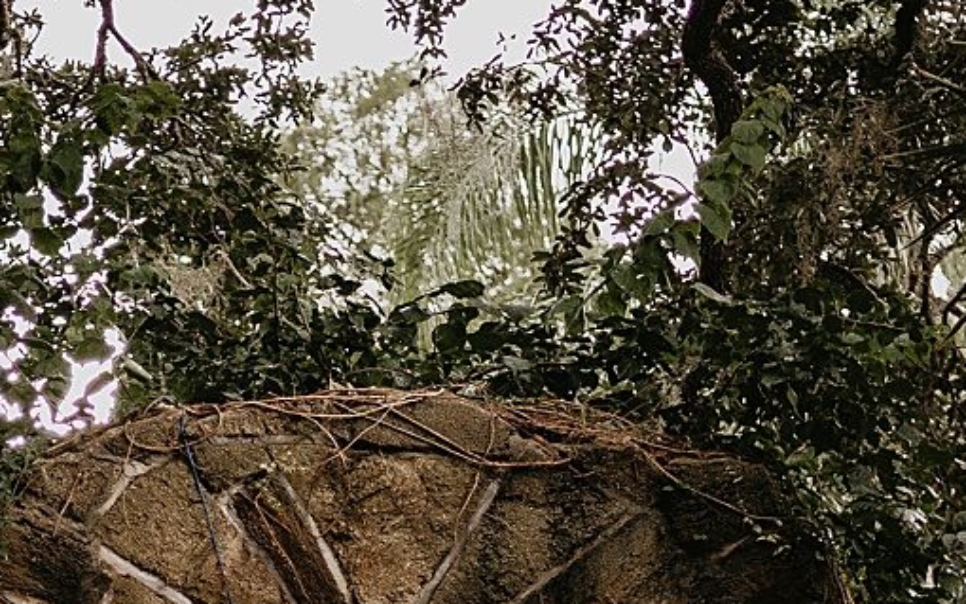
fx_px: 2949
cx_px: 110
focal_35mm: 112
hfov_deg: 18.3
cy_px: 734
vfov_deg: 11.5
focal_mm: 35
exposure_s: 1/200
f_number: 1.4
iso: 500
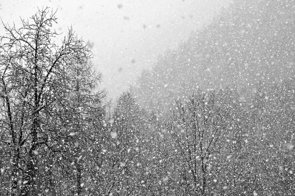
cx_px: 148
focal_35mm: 117
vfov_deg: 11.7
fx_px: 958
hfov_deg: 17.5
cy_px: 98
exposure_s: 1/160
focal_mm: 78
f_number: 8
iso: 800
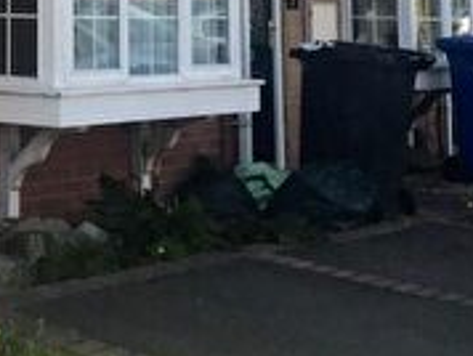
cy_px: -195
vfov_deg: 12.3
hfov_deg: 16.2
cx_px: -157
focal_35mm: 114
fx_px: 1560
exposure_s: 1/1364
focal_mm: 4.15
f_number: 2.2
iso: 32
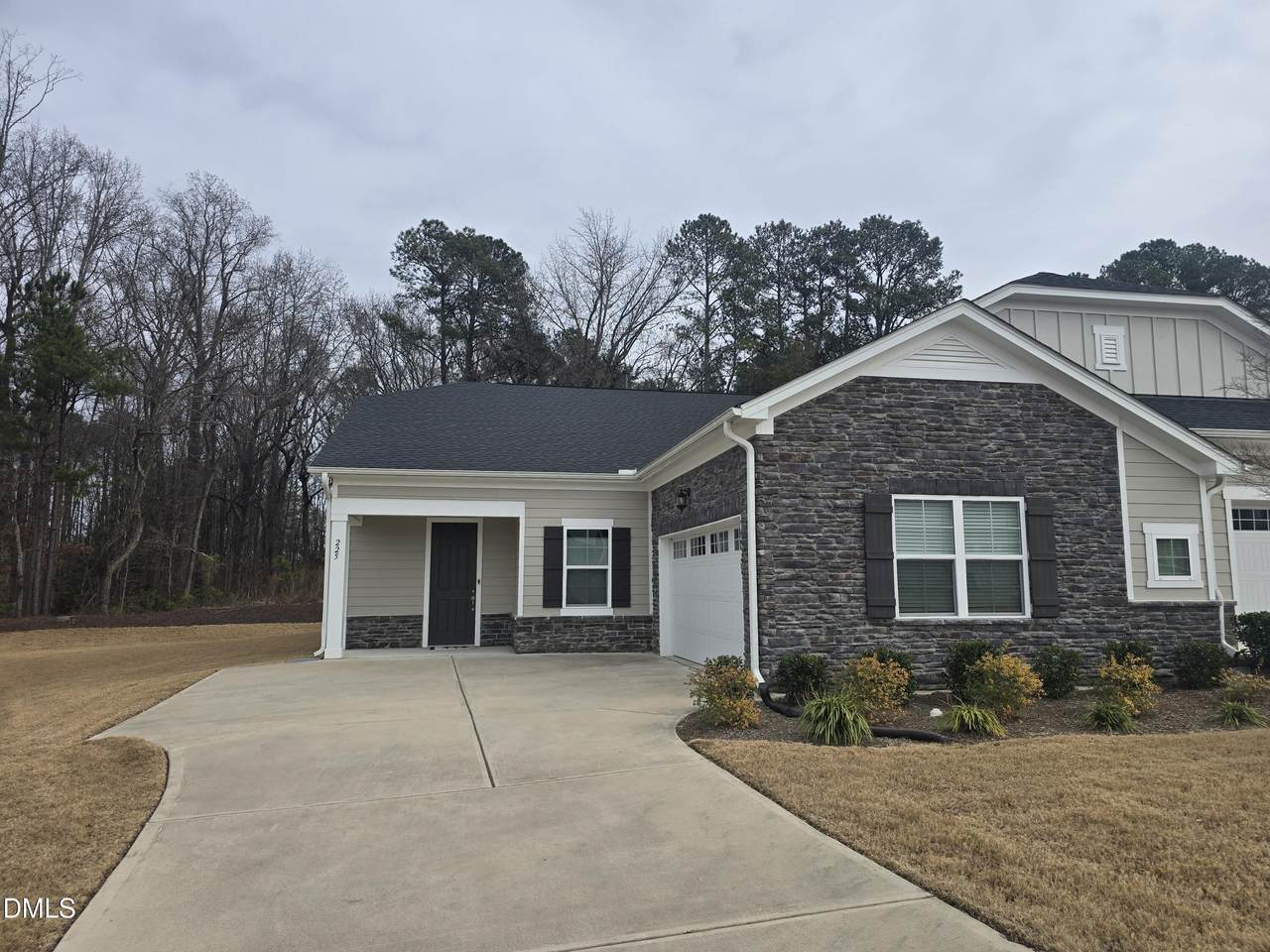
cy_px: 476
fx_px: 844
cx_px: 635
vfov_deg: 58.9
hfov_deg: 73.9
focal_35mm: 23
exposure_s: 1/720
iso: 12
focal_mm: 6.3
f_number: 1.7
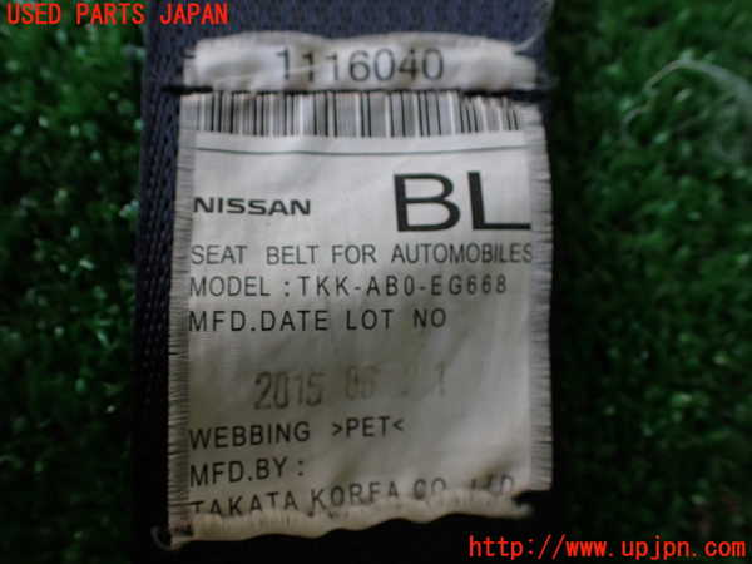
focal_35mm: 30
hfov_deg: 60.0
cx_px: 376
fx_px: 652
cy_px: 282
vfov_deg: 46.8
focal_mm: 5.4
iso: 200
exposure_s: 1/125
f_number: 2.3
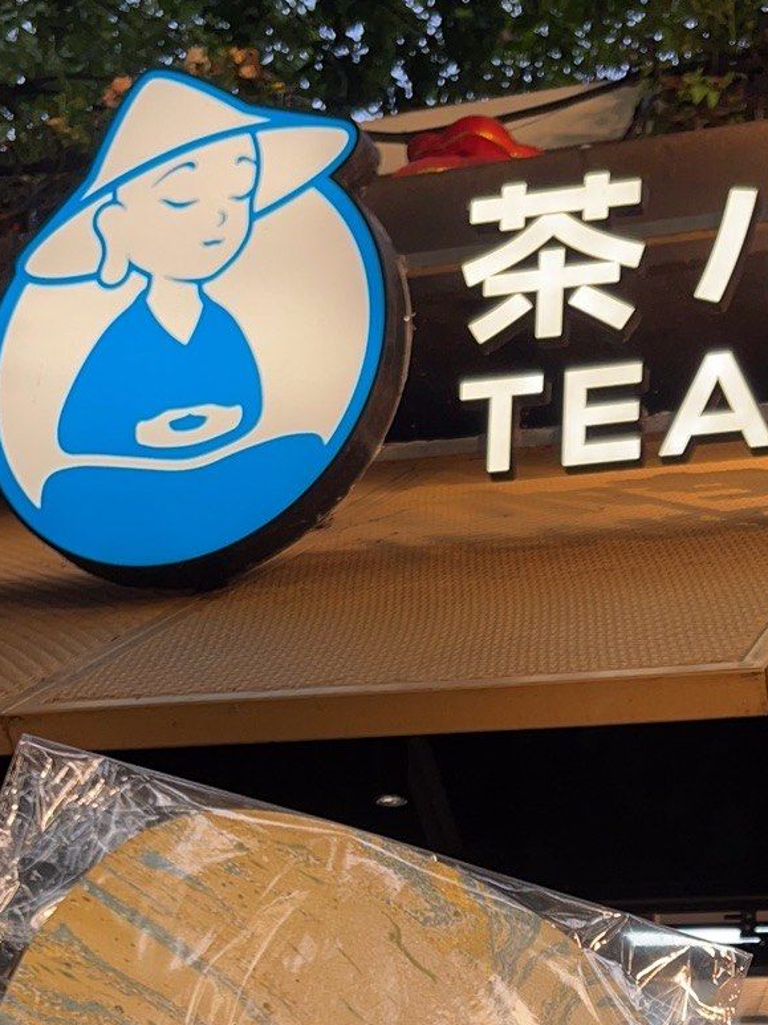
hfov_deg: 13.4
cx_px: 596
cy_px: 653
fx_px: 3254
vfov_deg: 17.9
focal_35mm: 110
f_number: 1.6
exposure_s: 1/252
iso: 32
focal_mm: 5.1
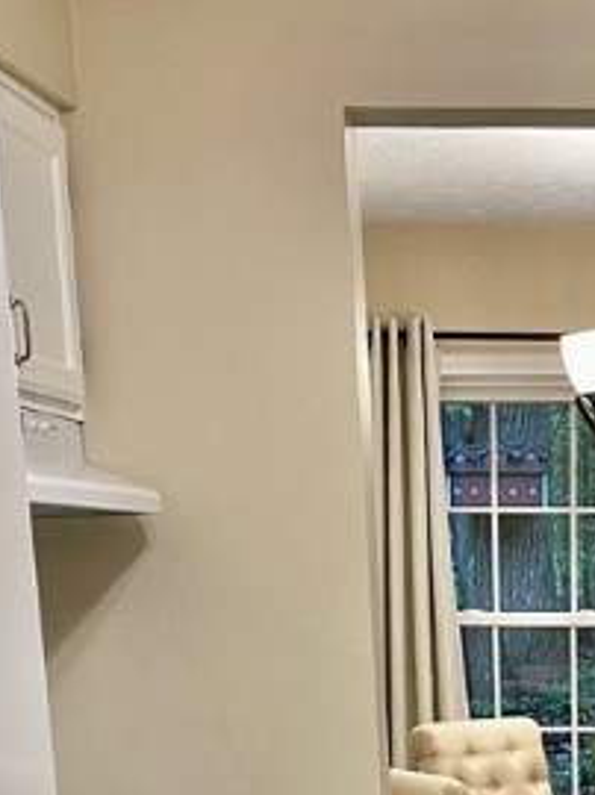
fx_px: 1699
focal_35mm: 74
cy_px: 1081
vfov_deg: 22.9
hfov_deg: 19.2
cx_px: 627
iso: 160
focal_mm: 5.1
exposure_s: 1/60
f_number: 1.6
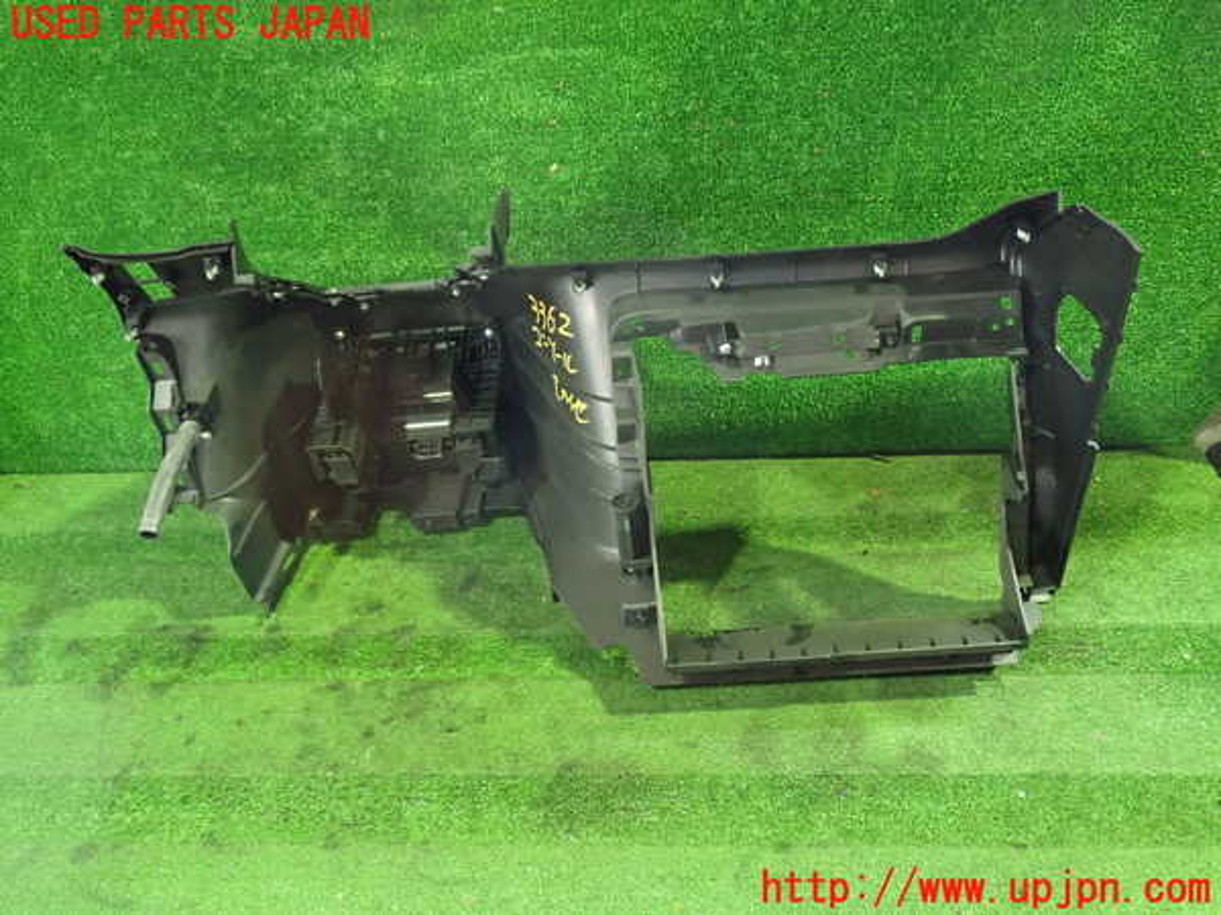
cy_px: 458
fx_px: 1058
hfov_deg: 60.0
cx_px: 610
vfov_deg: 46.8
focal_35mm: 30
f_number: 2.3
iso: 800
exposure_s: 1/25
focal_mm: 5.4
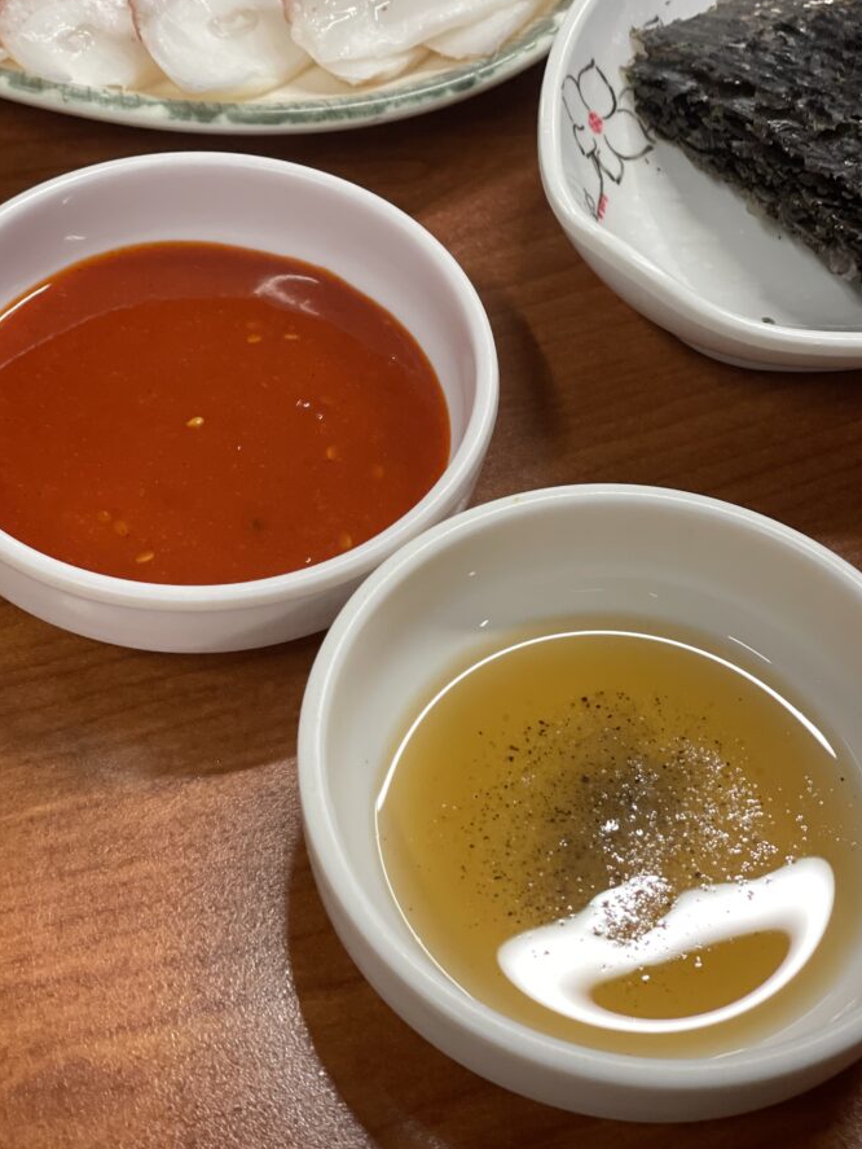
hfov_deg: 24.4
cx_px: 388
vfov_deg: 32.1
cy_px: 499
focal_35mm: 60
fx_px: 1991
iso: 250
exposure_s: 1/120
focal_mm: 6
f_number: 2
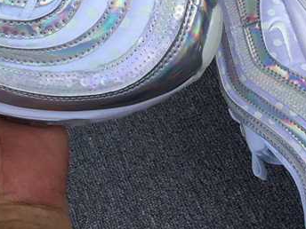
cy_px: -50
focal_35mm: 81
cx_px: -8
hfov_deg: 23.0
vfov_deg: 17.3
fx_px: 716
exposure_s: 1/646
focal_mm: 3.3
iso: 25
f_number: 2.4
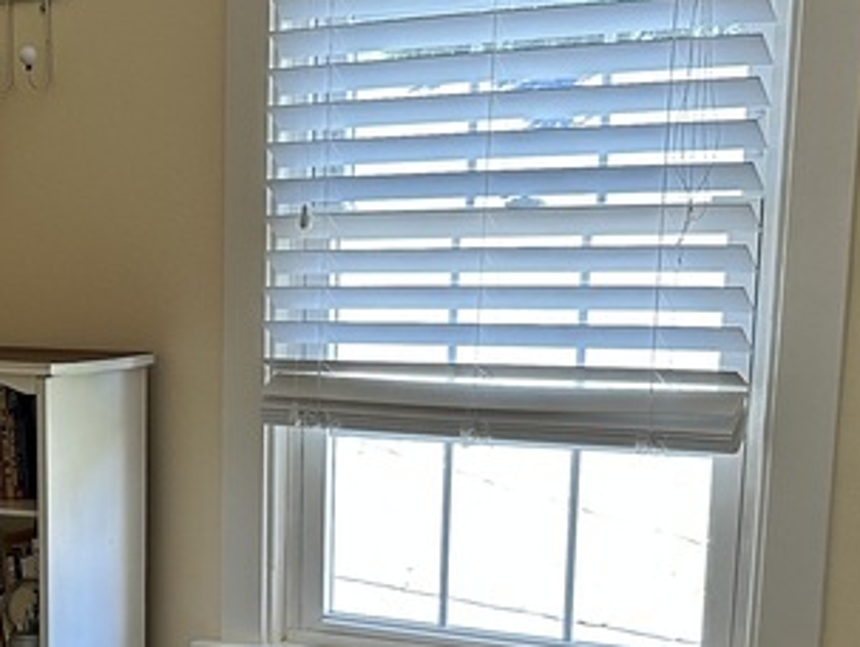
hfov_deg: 23.0
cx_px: -28
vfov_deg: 17.7
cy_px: 695
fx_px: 2015
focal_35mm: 81
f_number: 1.78
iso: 200
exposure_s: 1/121
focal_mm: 6.86
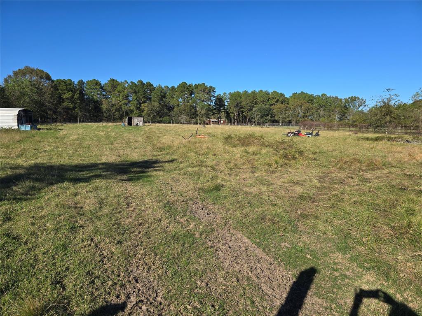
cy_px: 158
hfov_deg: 73.9
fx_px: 280
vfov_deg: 58.9
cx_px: 211
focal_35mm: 23
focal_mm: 6.3
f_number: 1.7
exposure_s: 1/852
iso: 12
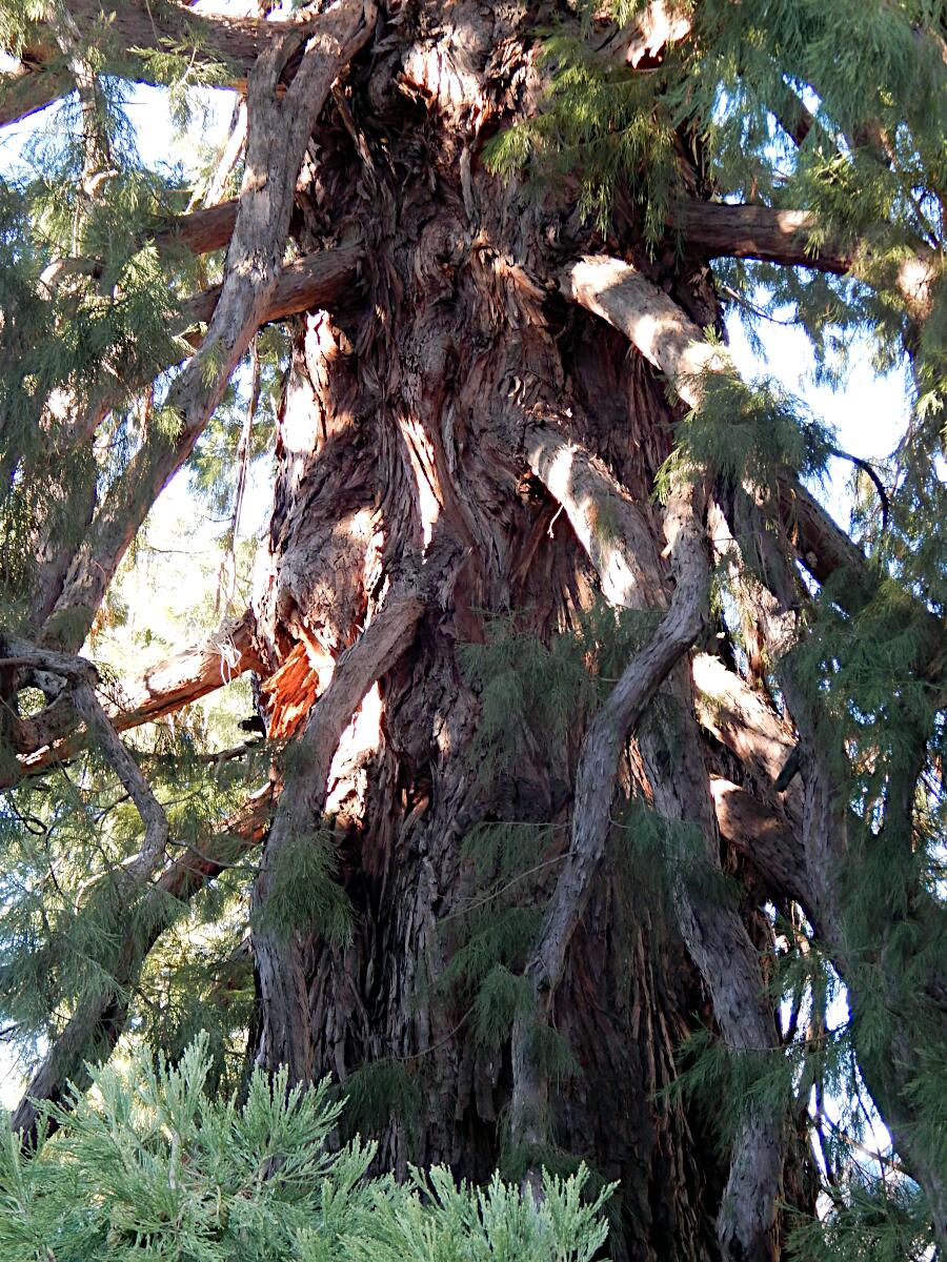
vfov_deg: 28.2
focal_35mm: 69
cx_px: 474
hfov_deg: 21.3
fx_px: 2517
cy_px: 631
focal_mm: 12.3
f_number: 4.1
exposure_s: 1/30
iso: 180
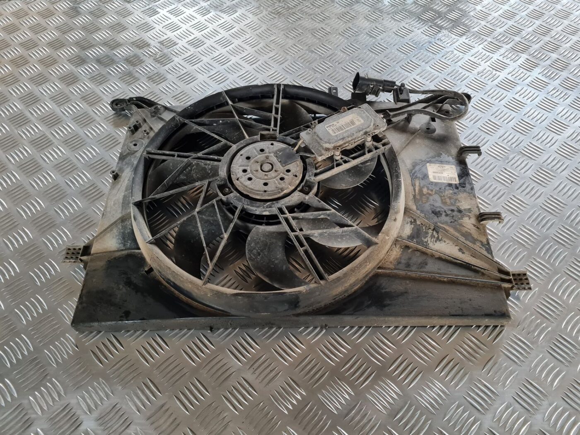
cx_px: 290
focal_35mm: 26
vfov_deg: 53.1
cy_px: 218
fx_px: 436
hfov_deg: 67.3
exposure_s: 1/50
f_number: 1.8
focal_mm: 5.4
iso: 640
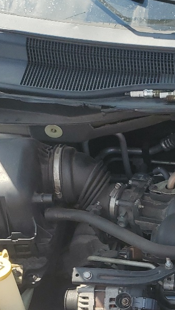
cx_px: 281
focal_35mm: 75
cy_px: 303
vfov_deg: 26.8
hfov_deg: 14.7
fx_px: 618
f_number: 1.5
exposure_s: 1/1111
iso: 50
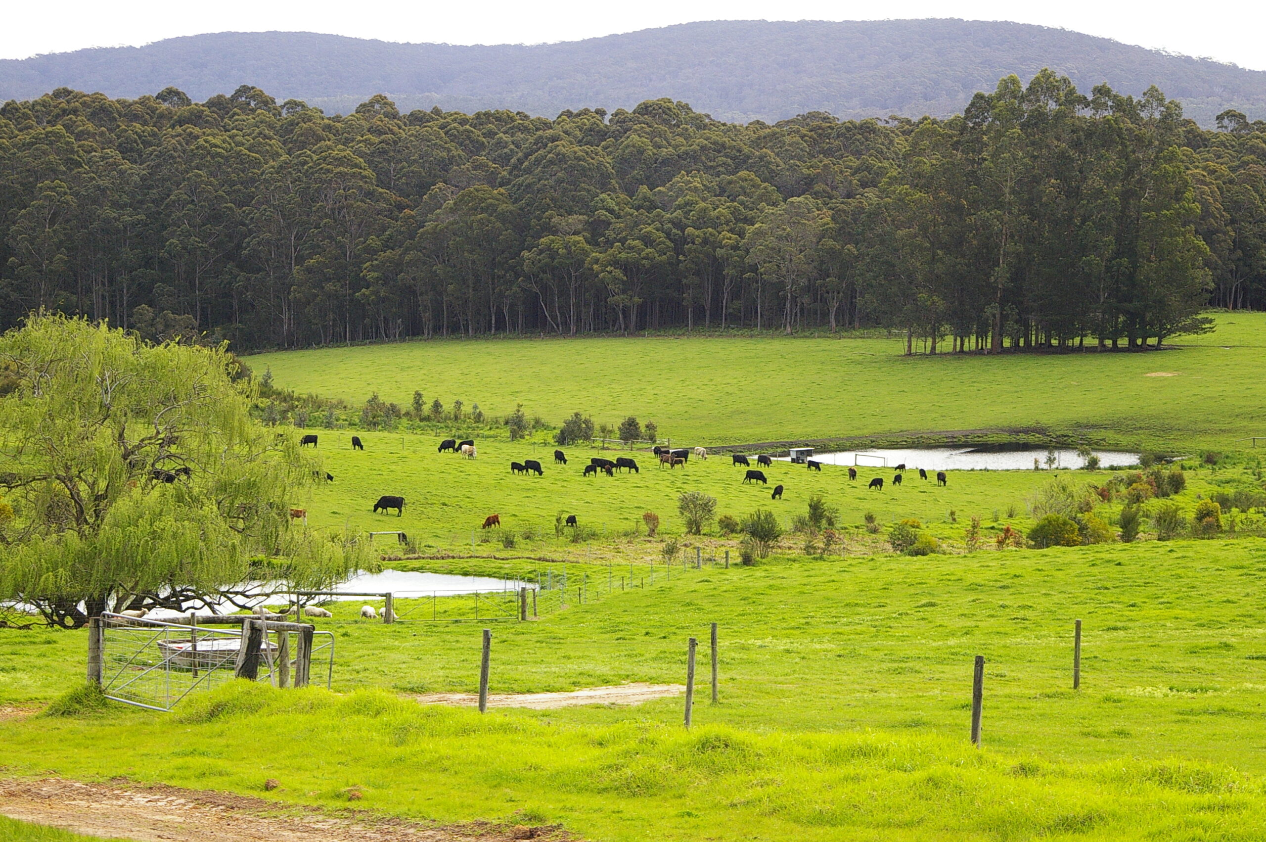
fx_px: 3689
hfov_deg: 19.5
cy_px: 421
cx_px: 633
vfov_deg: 13.0
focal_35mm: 105
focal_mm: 70
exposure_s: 1/500
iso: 800
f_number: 8
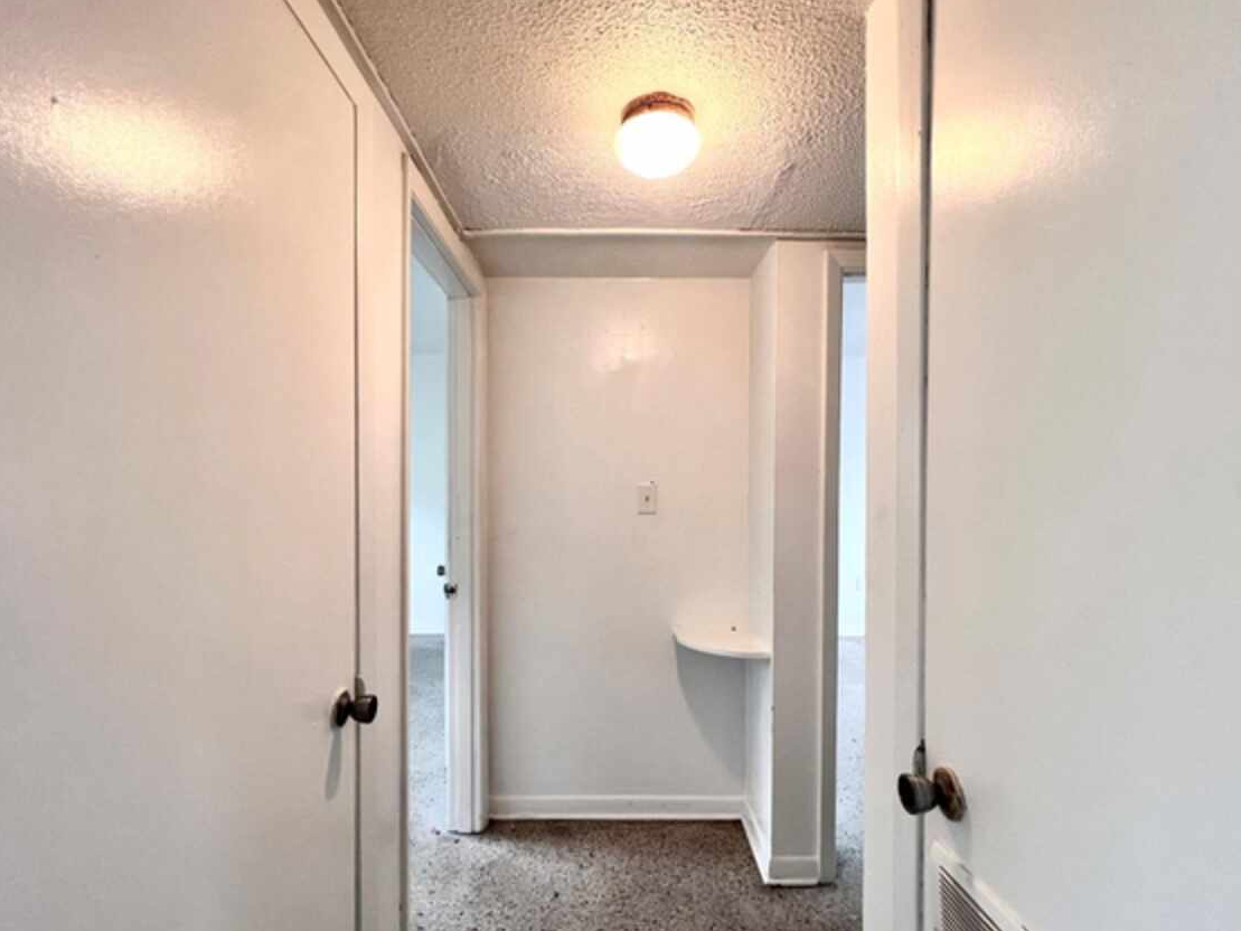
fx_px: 538
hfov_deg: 98.1
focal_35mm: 15
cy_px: 490
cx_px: 605
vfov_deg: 81.7
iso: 200
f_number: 1.8
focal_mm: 1.57
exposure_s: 1/120
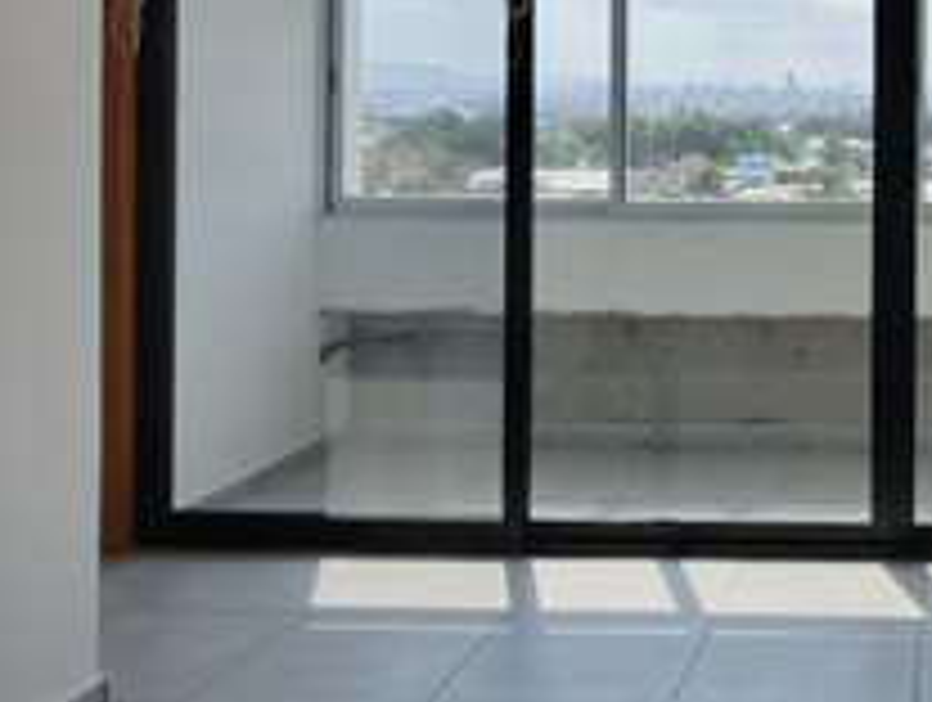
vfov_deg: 30.6
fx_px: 1241
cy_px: 110
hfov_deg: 37.0
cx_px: 927
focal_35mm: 46
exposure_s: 1/196
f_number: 1.7
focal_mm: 5.25
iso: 50
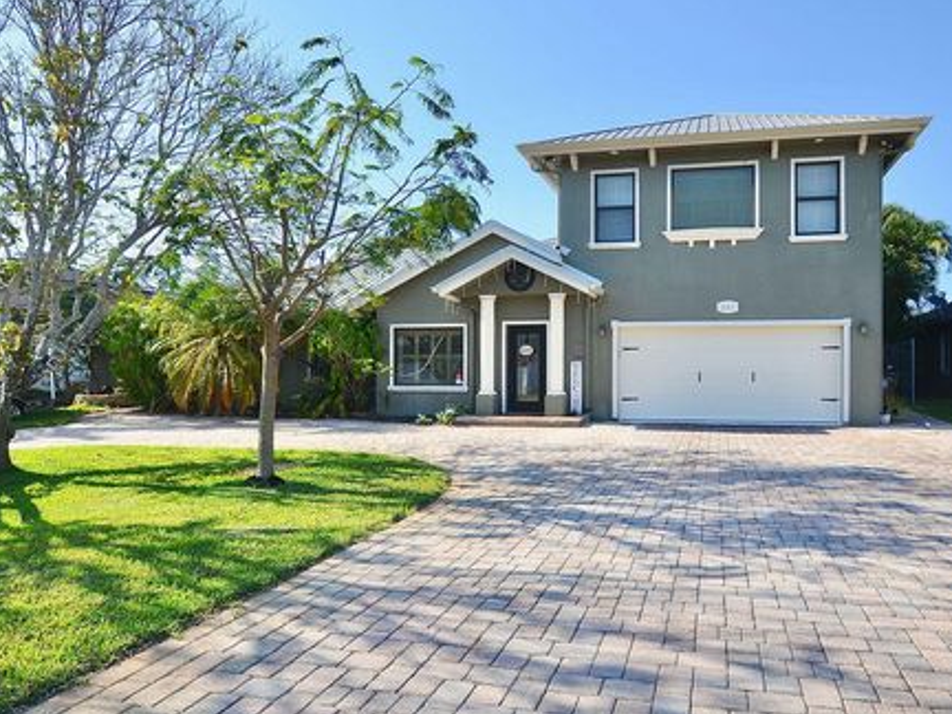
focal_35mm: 20
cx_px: 478
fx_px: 550
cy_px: 356
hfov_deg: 81.7
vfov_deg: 66.0
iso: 125
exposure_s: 1/250
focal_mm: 12
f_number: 8
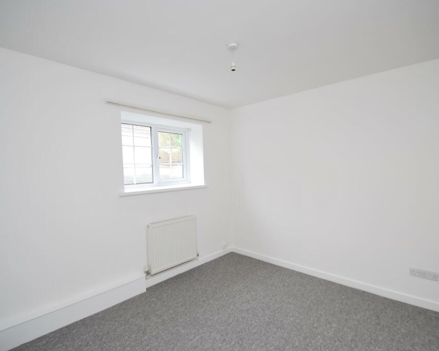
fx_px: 221
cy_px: 176
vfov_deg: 77.0
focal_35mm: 17
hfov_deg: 89.6
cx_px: 226
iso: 280
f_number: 3.5
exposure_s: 1/30
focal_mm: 10
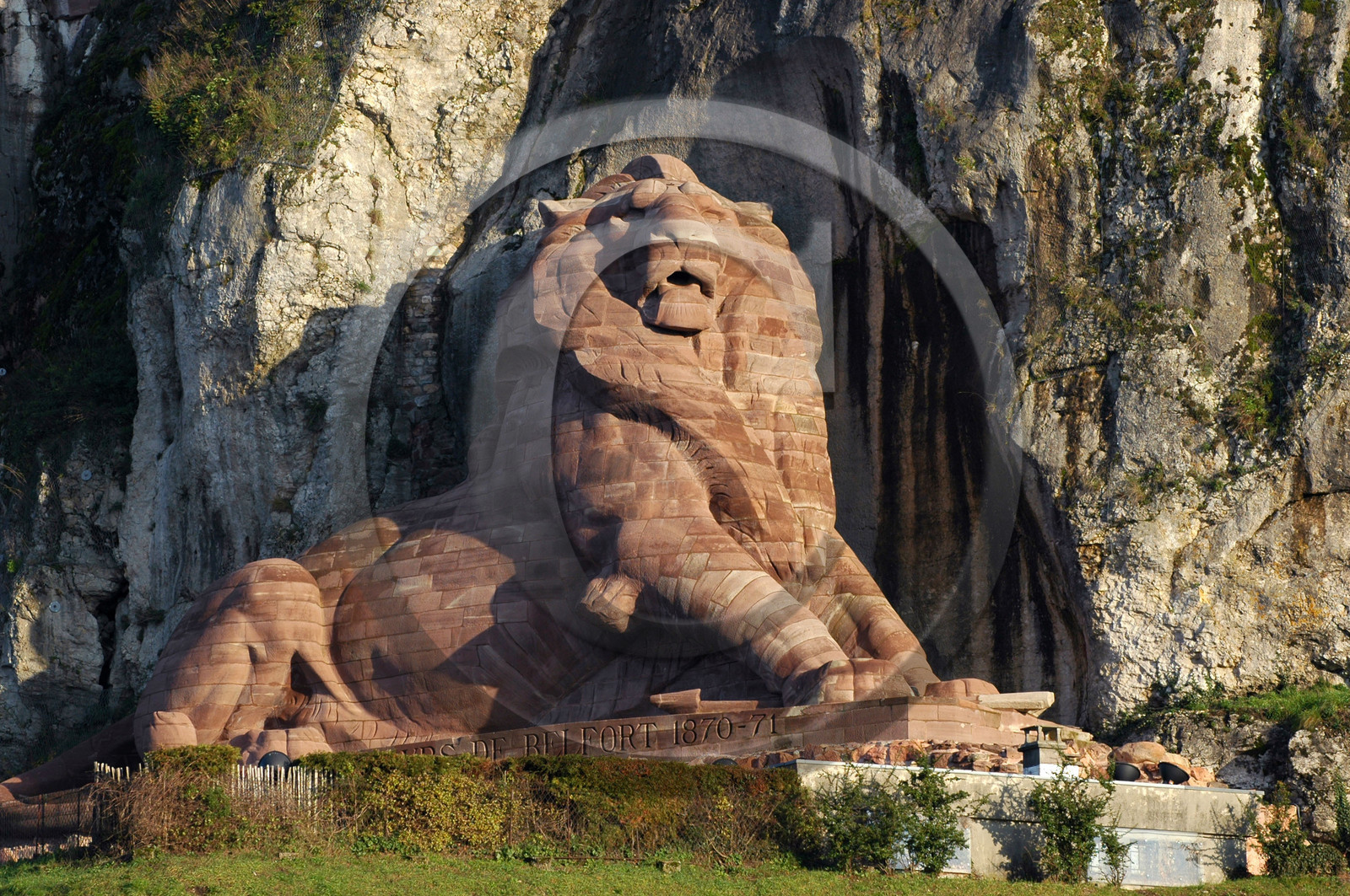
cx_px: 675
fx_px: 9833
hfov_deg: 7.9
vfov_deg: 5.2
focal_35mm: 262
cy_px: 448
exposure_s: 1/500
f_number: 5.6
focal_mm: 175
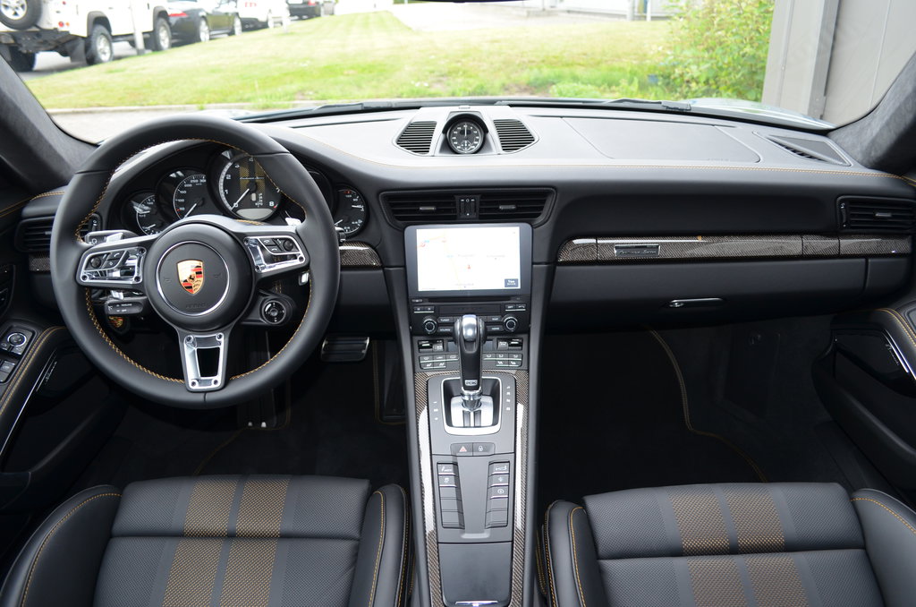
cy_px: 304
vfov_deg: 47.7
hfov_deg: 67.5
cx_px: 458
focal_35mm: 27
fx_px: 686
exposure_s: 1/80
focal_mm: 18
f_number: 3.5
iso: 400
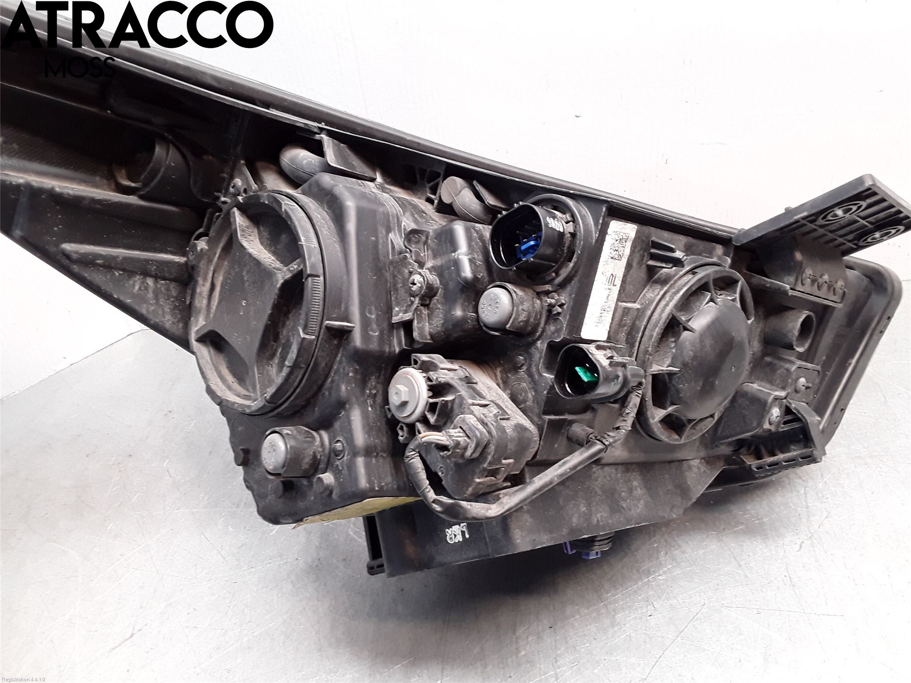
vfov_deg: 49.7
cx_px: 456
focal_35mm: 28
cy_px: 342
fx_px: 737
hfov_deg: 63.4
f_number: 1.9
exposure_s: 1/50
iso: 100
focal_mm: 2.91
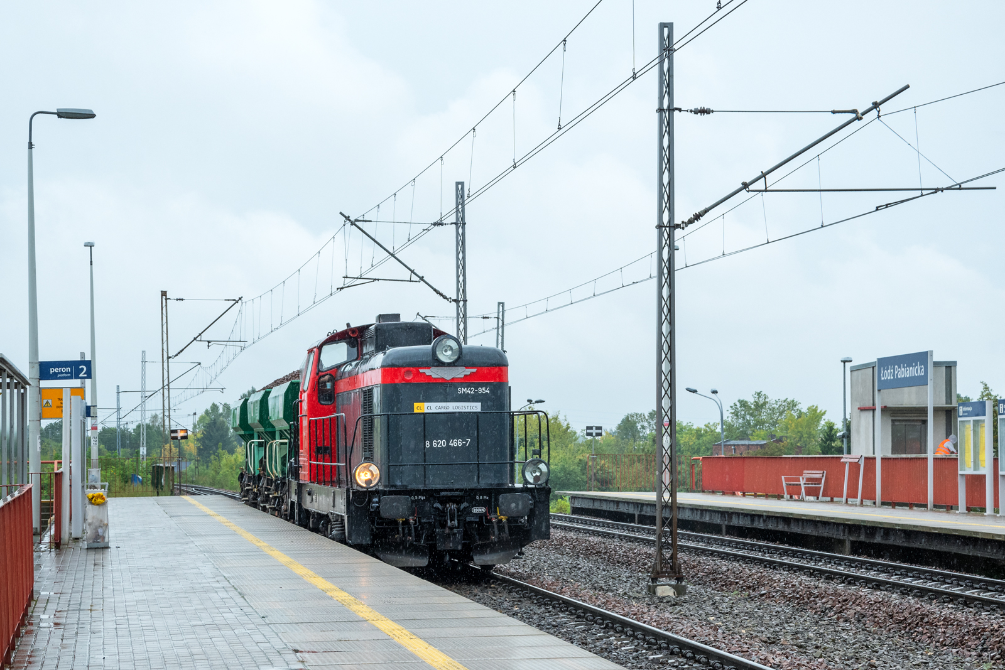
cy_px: 335
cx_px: 502
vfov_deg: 17.5
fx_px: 2178
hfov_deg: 26.0
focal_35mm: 78
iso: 400
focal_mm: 52
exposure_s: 1/400
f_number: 9
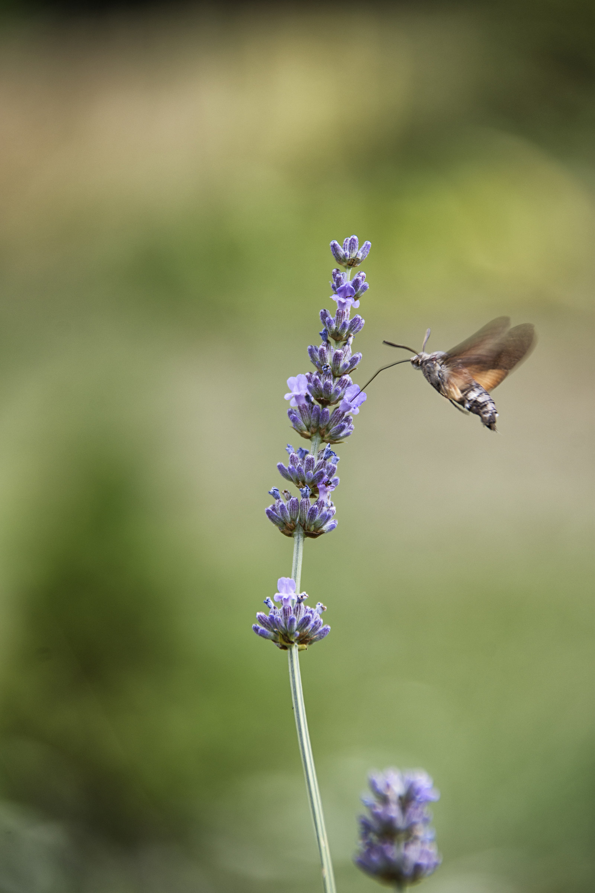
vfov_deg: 4.6
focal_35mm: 450
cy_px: 446
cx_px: 298
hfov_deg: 3.1
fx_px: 11155
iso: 110
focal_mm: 300
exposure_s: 1/200
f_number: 5.6
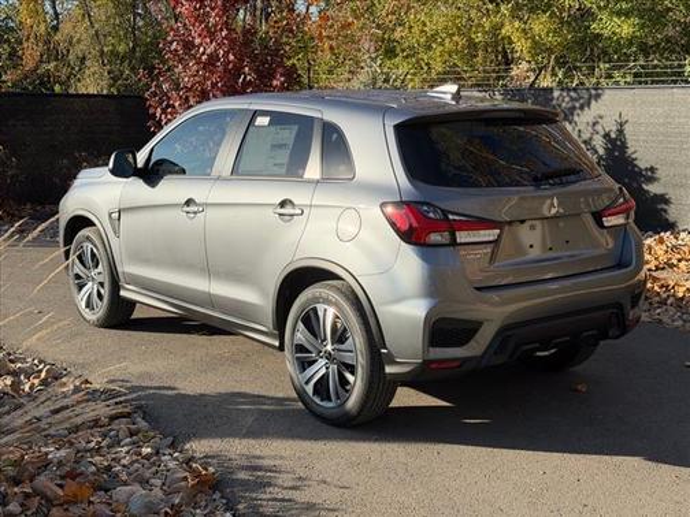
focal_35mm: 48
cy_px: 258
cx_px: 345
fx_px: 957
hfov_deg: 39.7
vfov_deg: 30.3
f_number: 1.78
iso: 100
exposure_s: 1/3891
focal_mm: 6.76
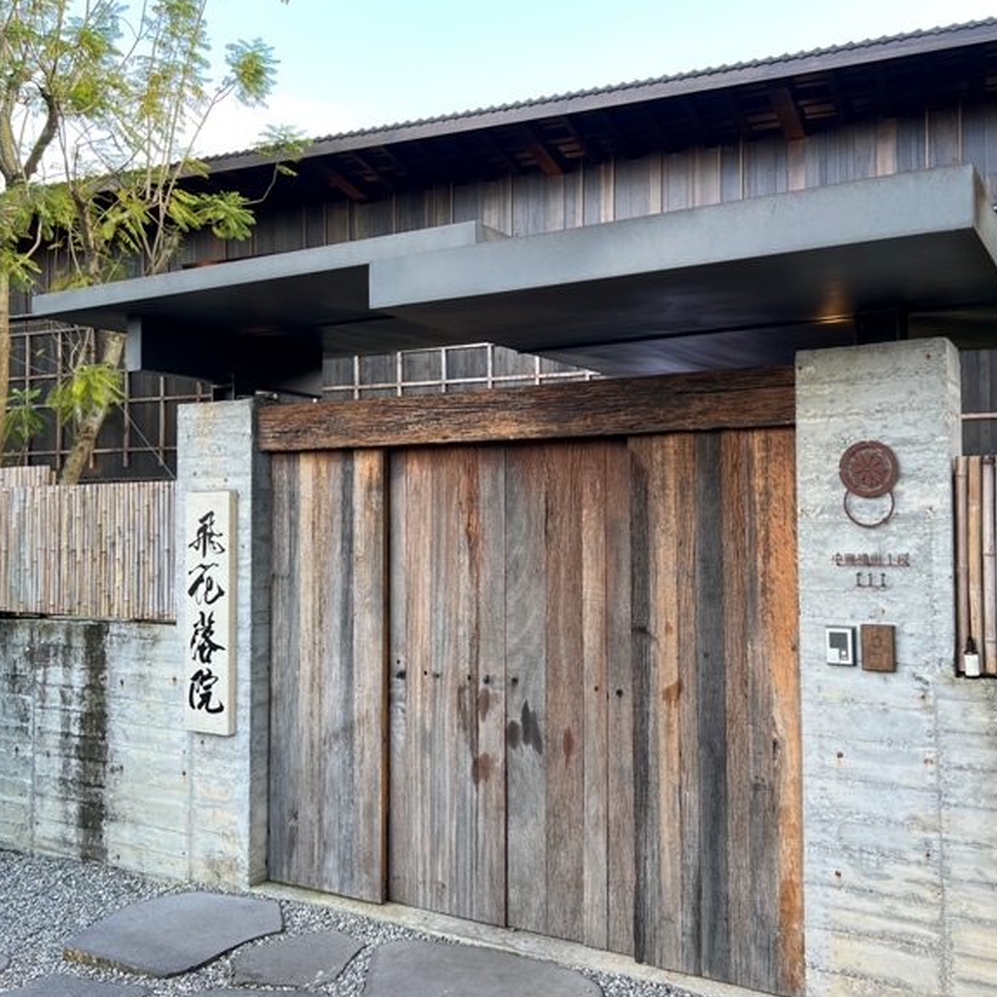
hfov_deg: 51.1
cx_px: 536
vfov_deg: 51.1
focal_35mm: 32
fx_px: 1043
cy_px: 484
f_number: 1.5
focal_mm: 5.7
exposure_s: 1/121
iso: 32
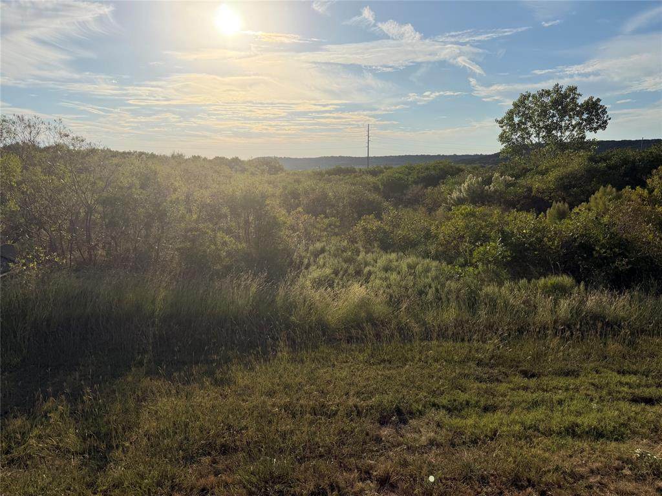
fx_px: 459
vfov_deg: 56.8
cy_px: 248
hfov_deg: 71.6
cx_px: 331
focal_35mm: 24
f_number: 1.78
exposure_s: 1/14286
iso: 100
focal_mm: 6.76
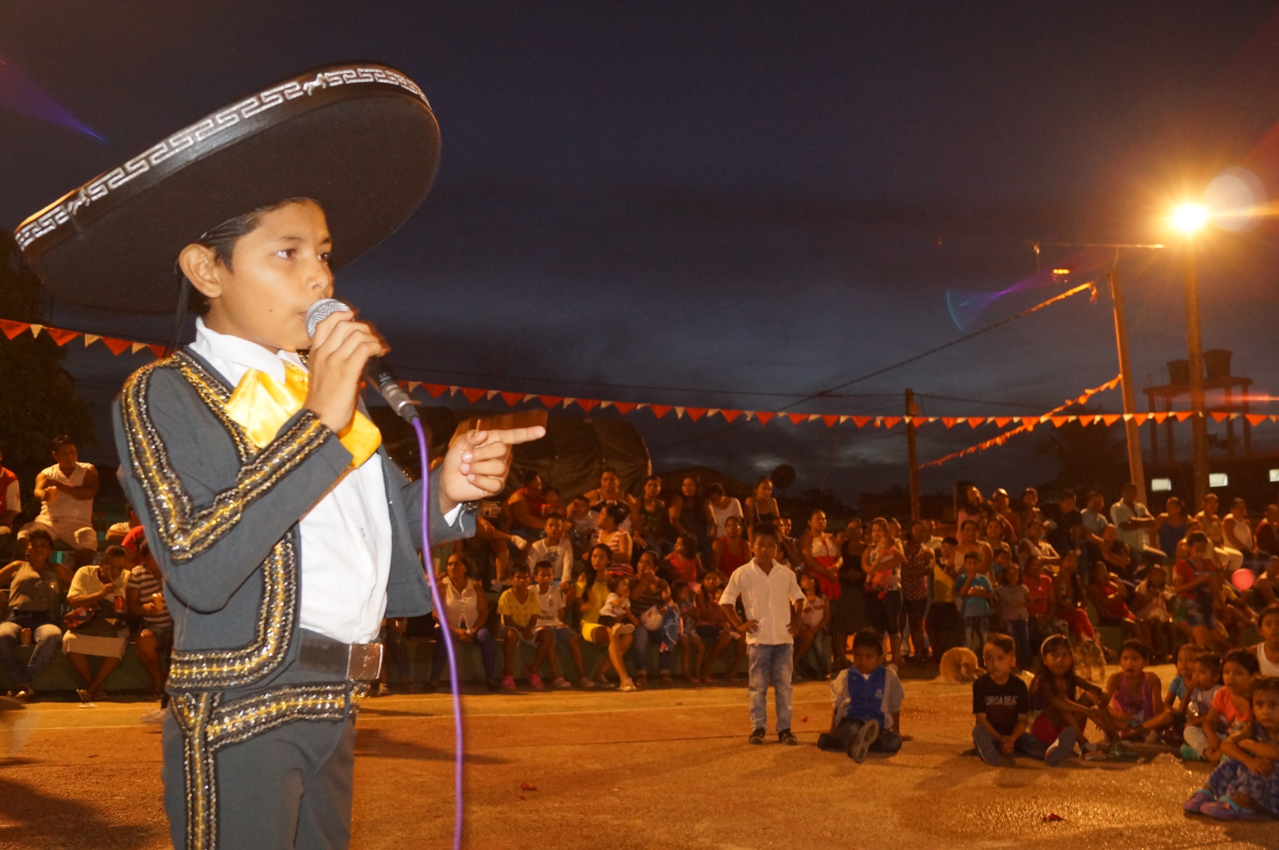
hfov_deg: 62.0
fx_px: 1065
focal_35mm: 30
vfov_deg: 43.5
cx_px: 640
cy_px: 425
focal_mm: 20
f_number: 4
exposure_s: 1/13
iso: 1250
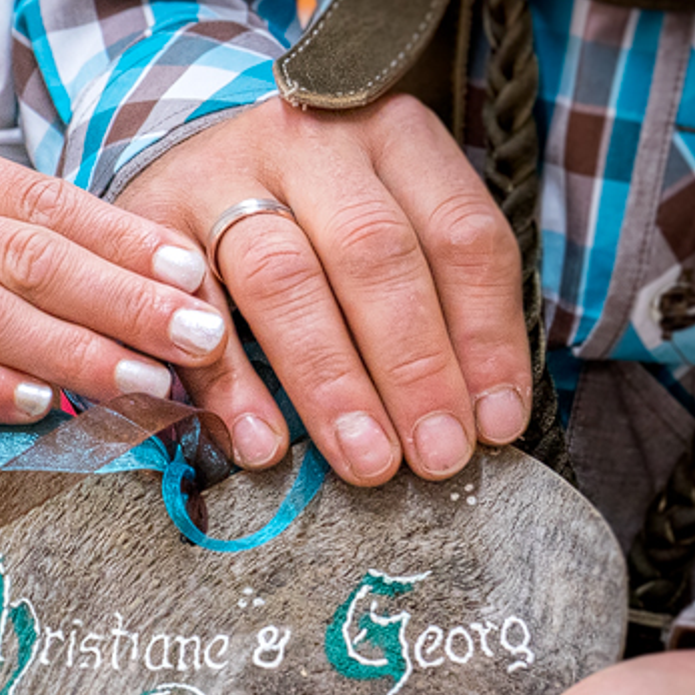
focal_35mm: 108
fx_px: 2453
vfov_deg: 16.0
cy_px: 589
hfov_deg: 15.9
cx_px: 50
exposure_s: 1/100
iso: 2500
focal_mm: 49
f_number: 5.6
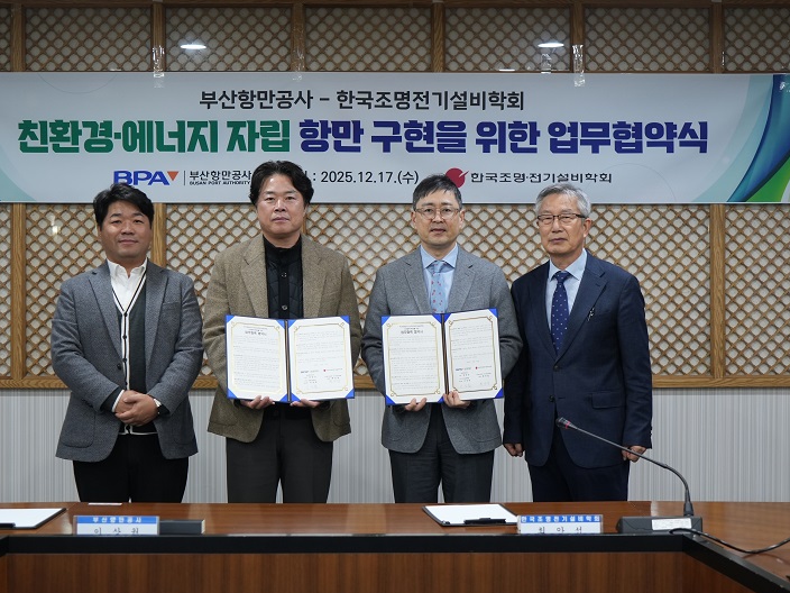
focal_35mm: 47
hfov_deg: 40.4
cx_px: 359
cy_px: 298
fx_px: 1073
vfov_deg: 30.9
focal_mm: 43
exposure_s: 1/50
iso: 800
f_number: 4
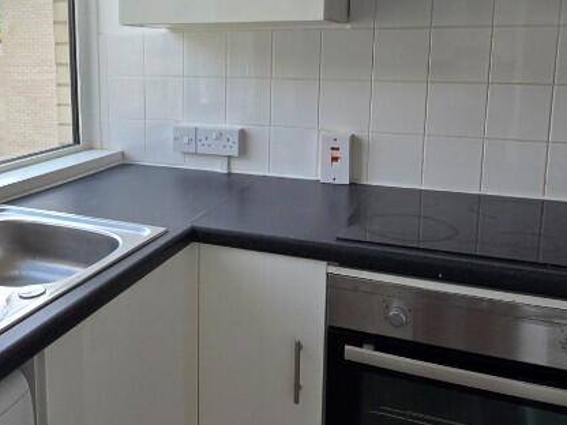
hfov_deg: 55.5
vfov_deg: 43.5
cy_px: 140
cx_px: 184
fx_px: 524
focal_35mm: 32
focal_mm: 2.2
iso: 50
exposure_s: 1/463
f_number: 2.2
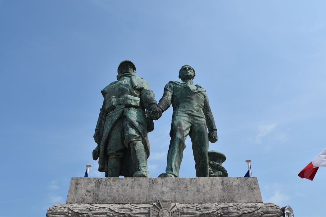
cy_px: 108
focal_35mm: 36
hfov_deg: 53.1
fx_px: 326
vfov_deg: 36.9
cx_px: 163
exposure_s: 1/400
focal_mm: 24
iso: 200
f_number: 10
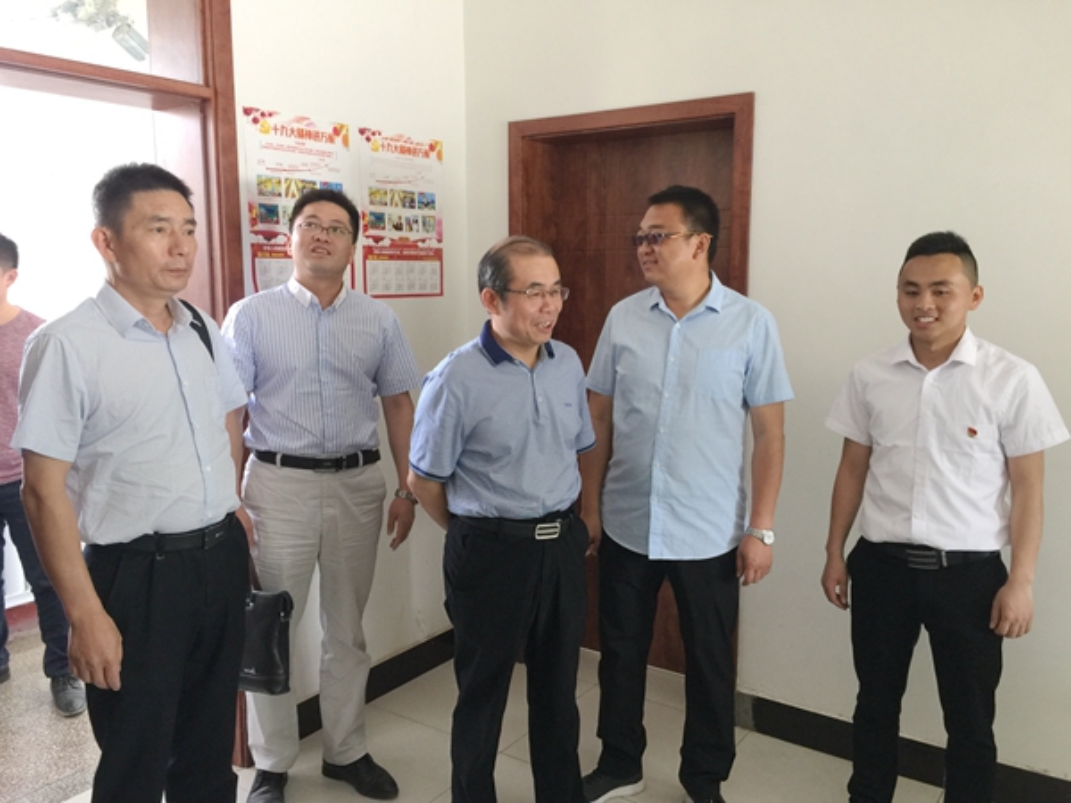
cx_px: 536
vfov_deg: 48.2
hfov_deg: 61.7
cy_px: 402
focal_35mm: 29
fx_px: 897
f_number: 2.2
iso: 64
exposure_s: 1/17
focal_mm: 4.15
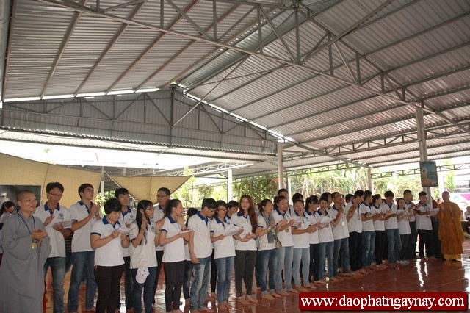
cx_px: 235
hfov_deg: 67.4
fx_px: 352
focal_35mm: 27
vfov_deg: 47.9
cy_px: 156
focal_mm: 18
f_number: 5
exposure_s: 1/100
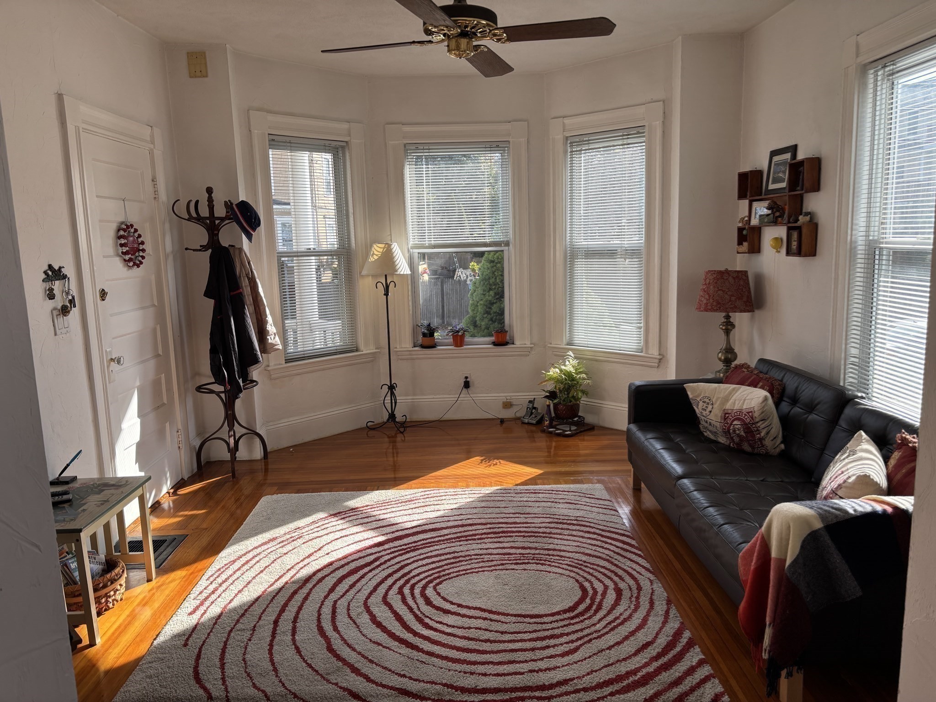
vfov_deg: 53.1
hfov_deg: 67.3
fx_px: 703
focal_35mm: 26
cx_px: 468
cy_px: 351
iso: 50
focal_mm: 5.96
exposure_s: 1/358
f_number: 1.6
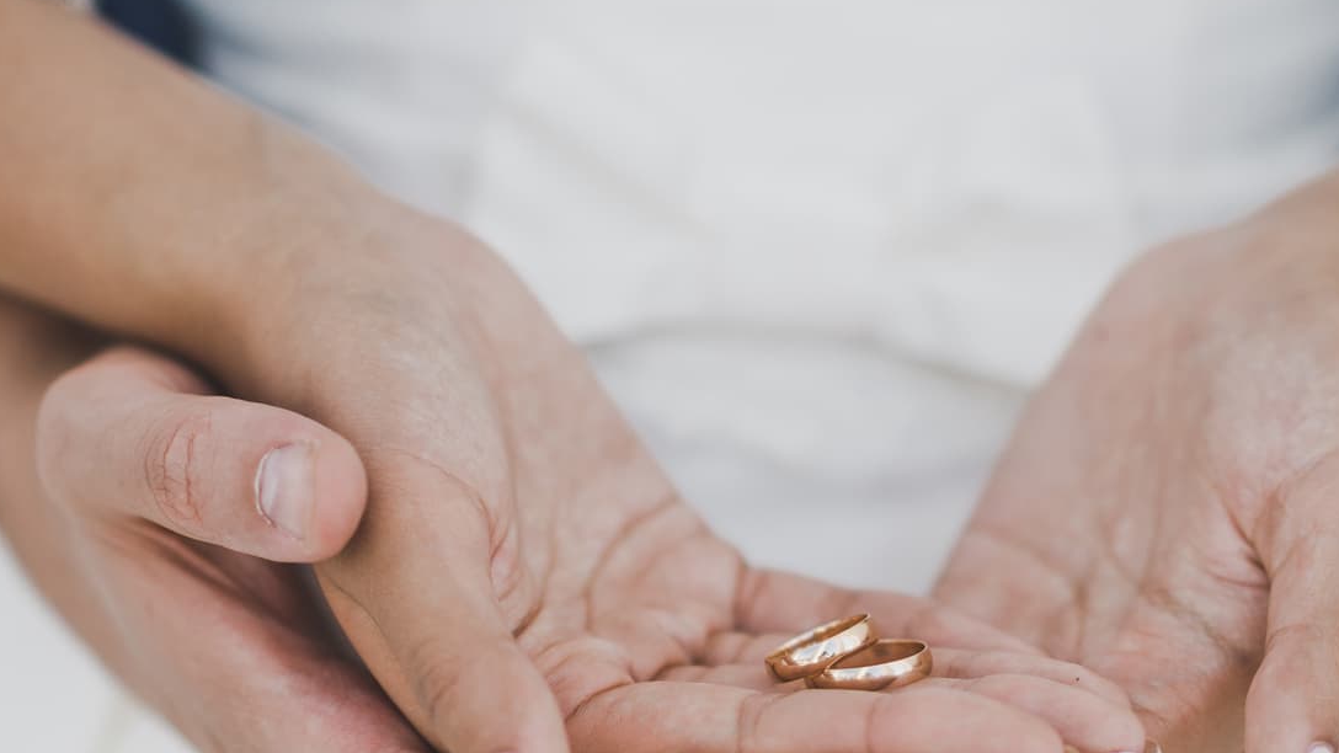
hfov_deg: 13.7
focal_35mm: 157
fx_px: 5574
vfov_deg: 7.7
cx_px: 715
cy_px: 517
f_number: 2
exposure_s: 1/2500
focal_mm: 85
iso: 125
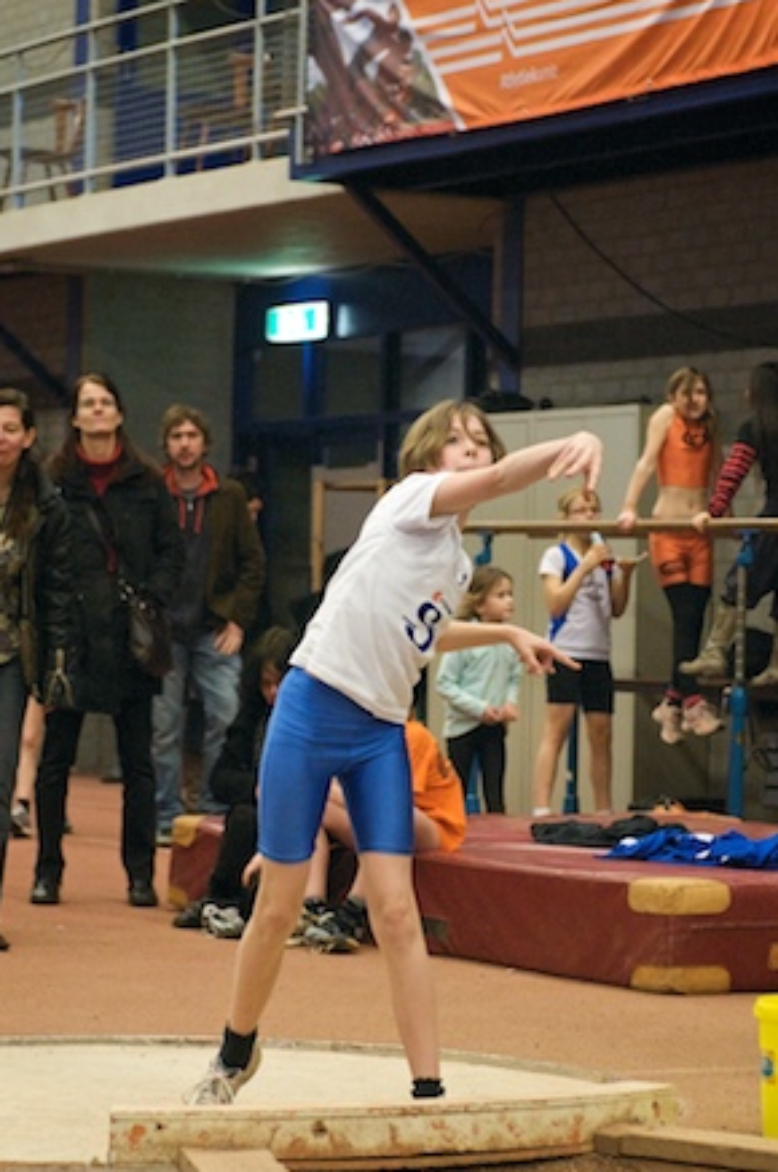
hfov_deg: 11.4
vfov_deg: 17.1
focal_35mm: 120
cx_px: 436
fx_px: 3902
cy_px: 609
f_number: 4.5
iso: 3200
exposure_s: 1/125
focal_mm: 70
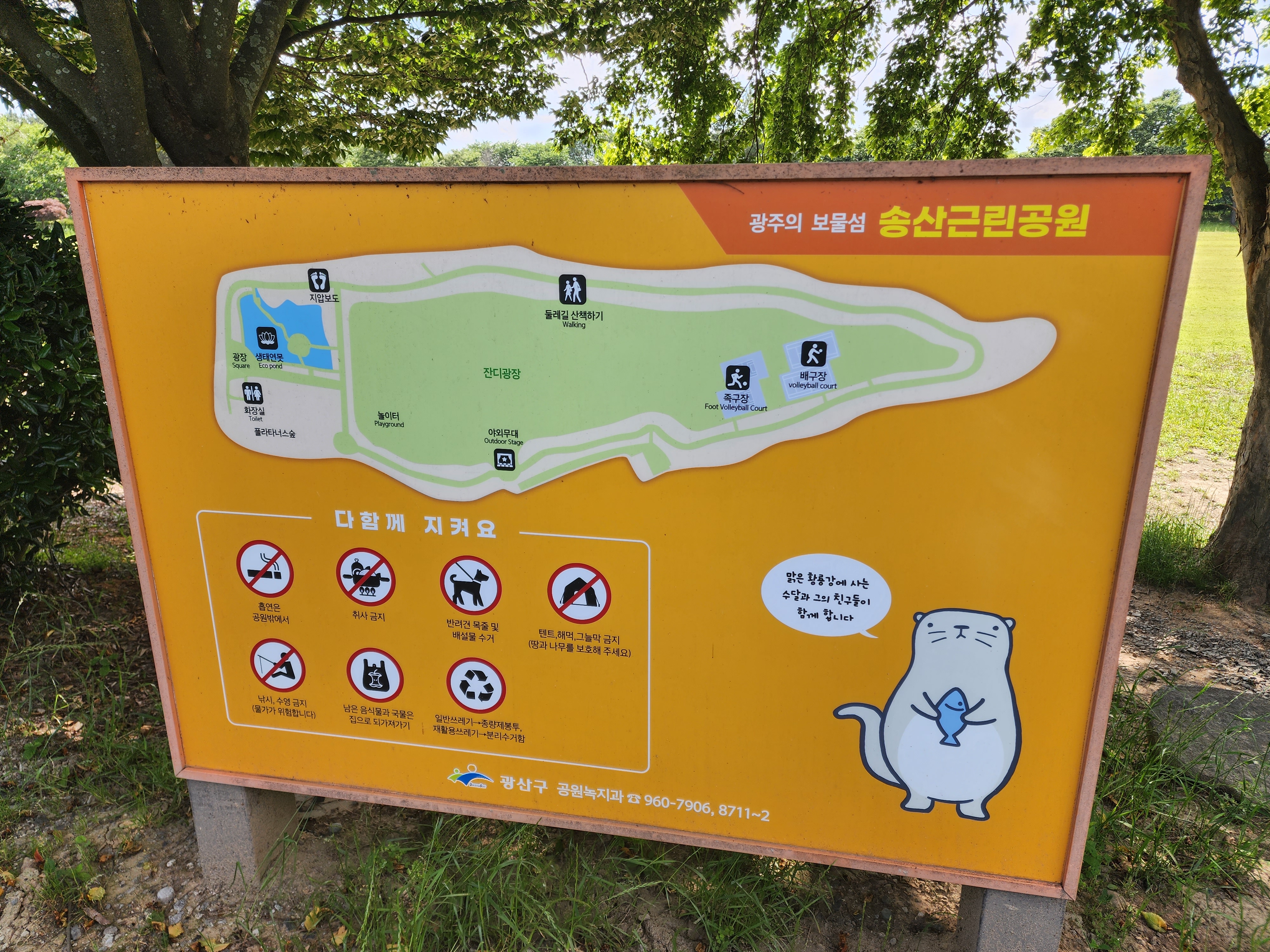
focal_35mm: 23
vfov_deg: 58.9
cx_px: 635
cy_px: 476
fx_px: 844
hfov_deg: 73.9
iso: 12
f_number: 1.8
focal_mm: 6.4
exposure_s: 1/238
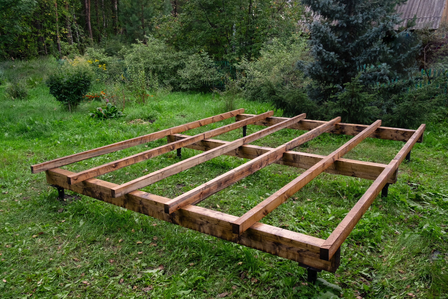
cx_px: 224
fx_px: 386
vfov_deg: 42.3
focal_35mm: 31
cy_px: 150
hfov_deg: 60.3
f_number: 6.4
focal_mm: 20.5
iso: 400
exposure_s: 1/200
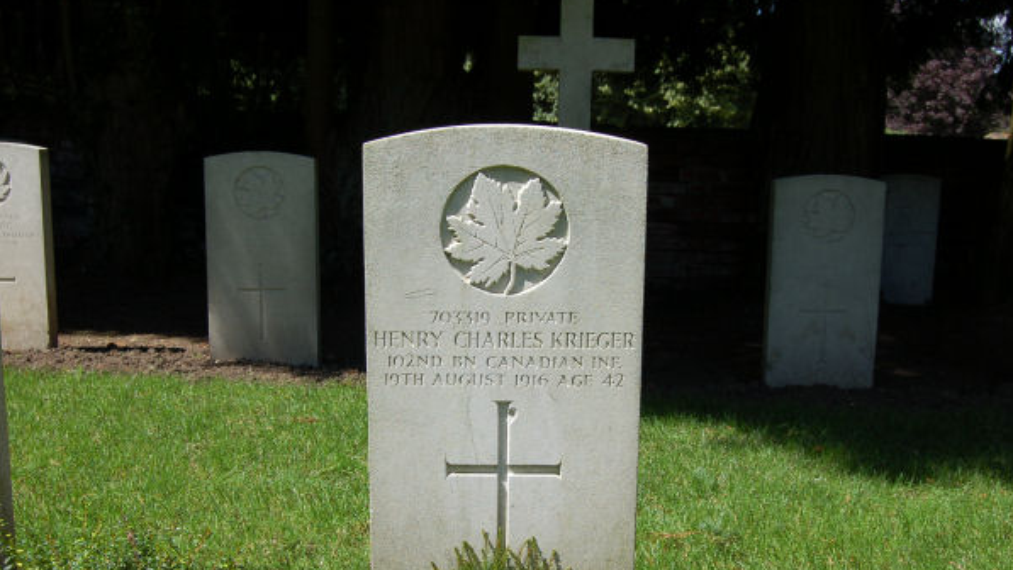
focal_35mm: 41
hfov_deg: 49.4
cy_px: 329
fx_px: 1101
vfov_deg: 29.0
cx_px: 507
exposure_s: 1/250
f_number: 8
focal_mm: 26
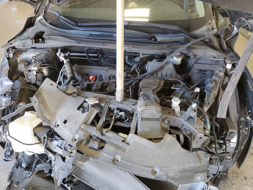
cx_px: 126
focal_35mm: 26
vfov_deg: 53.1
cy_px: 95
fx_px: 190
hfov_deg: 67.3
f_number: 1.5
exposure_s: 1/60.2
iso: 104
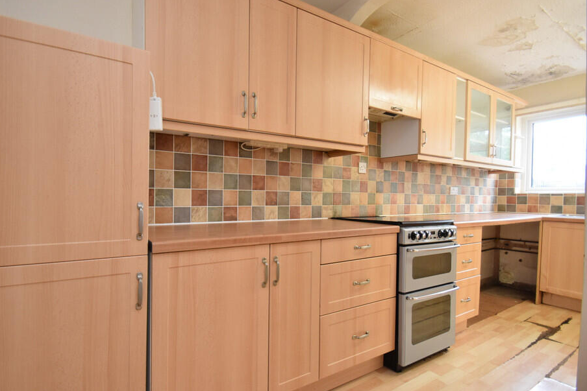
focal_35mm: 17
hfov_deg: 92.9
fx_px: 277
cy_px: 188
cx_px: 260
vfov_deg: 70.4
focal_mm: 10
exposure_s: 1/125
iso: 800
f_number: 4
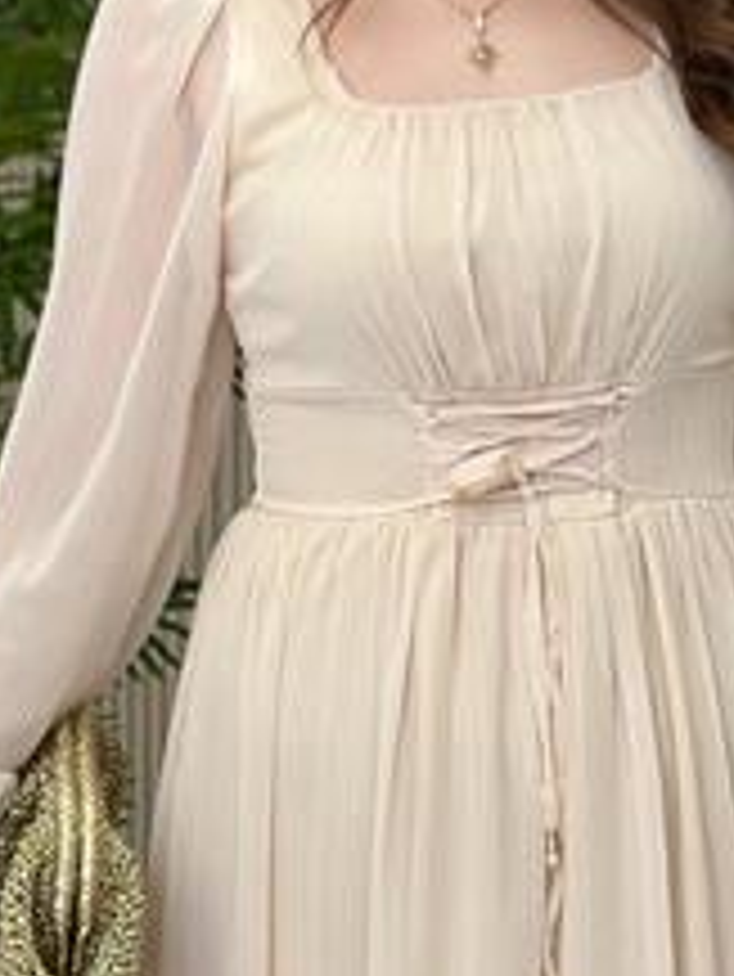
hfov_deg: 12.5
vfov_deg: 16.6
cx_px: 558
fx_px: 3333
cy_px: 286
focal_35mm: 118
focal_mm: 6.86
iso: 80
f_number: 1.78
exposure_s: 1/375
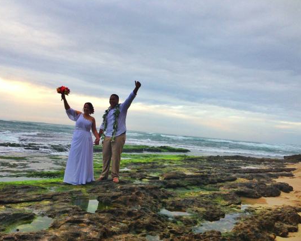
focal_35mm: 35
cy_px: 122
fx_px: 312
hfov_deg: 51.5
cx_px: 151
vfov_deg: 42.2
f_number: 2.4
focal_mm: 4.13
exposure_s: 1/120
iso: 64
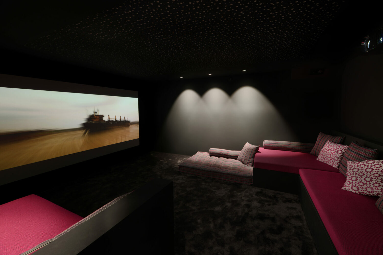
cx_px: 192
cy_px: 128
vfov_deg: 81.2
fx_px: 149
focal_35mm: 14
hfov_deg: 104.2
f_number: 10
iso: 100
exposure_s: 25
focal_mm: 14
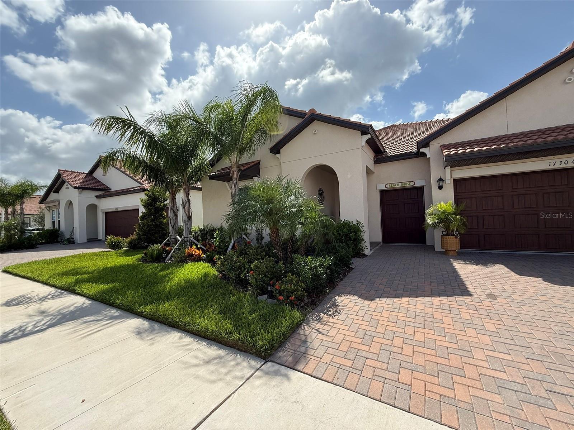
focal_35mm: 14
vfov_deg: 85.7
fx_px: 232
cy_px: 215
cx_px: 287
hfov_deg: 102.1
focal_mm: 2.22
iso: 64
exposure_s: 1/1211
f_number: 2.2
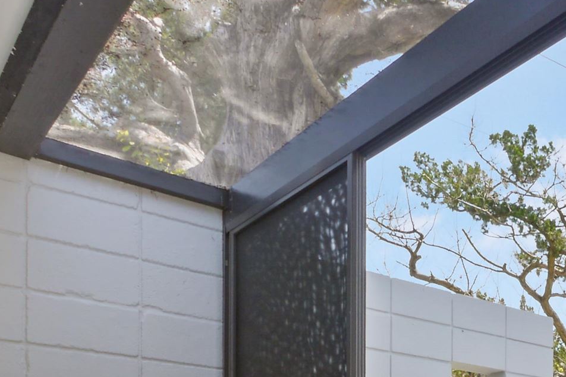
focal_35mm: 47
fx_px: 739
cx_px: 566
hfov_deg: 37.5
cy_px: 497
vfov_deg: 24.7
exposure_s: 1/50
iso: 400
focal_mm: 7
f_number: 16
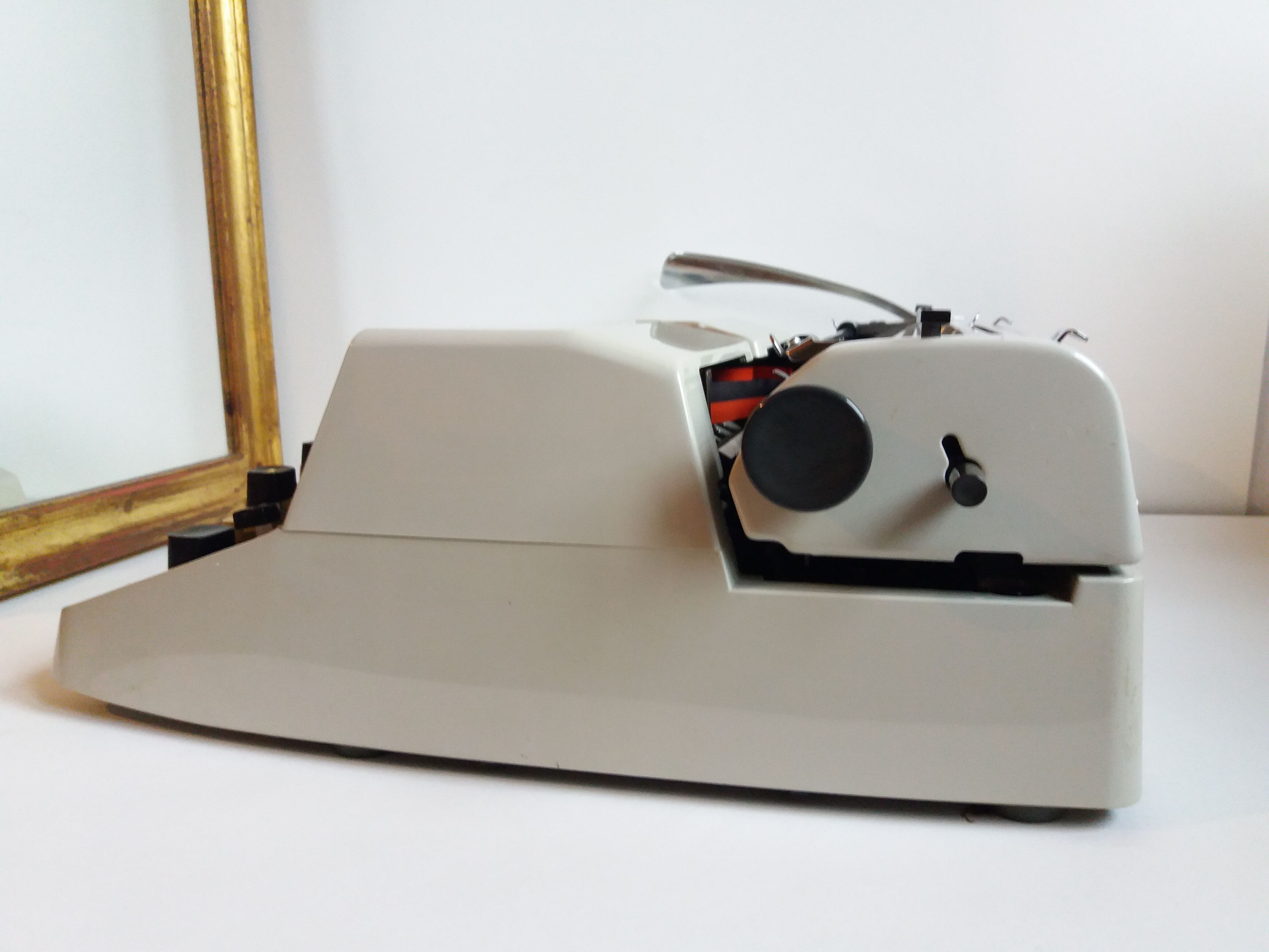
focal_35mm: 28
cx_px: 634
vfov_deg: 49.7
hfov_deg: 63.4
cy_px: 476
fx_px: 1026
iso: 200
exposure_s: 1/17
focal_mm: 3.7
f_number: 1.9
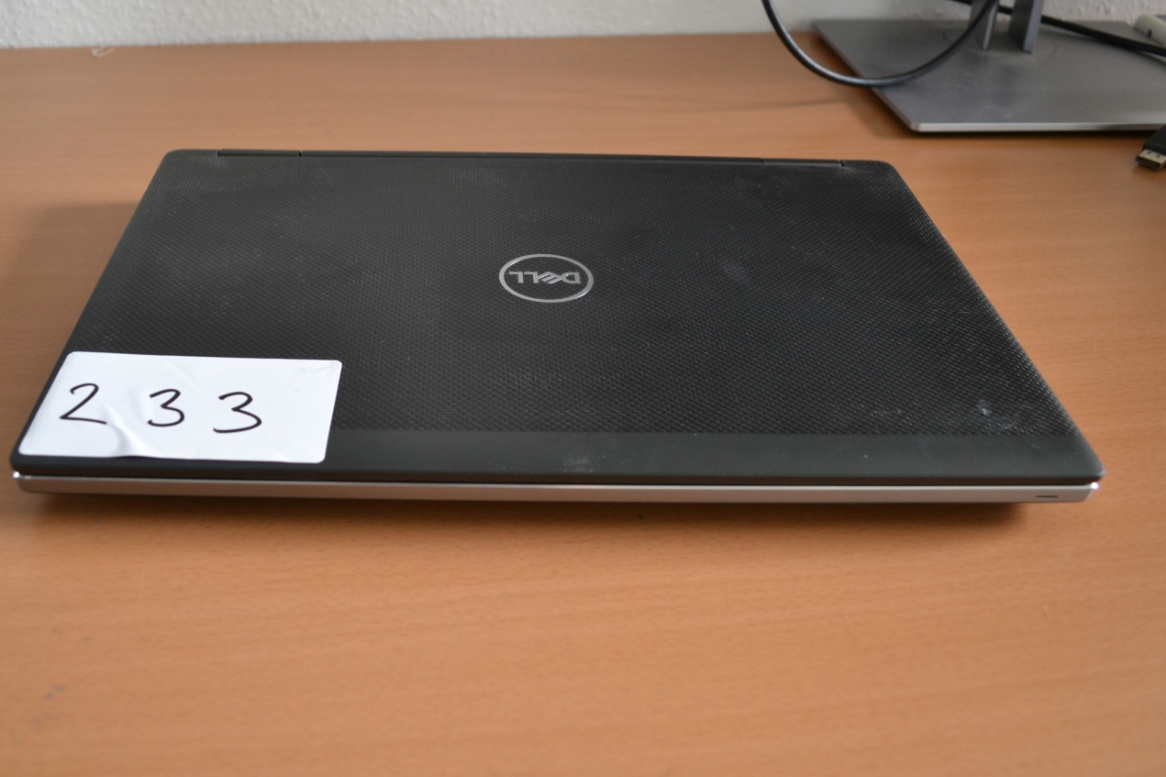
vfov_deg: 38.7
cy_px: 303
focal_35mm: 34
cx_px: 488
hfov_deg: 55.5
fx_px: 1101
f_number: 3.5
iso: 400
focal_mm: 18
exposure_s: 1/50
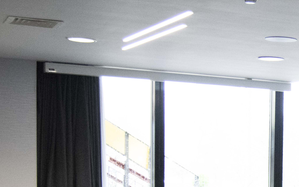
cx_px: 413
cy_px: 265
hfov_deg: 17.9
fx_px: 872
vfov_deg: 11.8
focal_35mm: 107
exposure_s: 1/80
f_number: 4.5
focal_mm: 24
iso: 3200
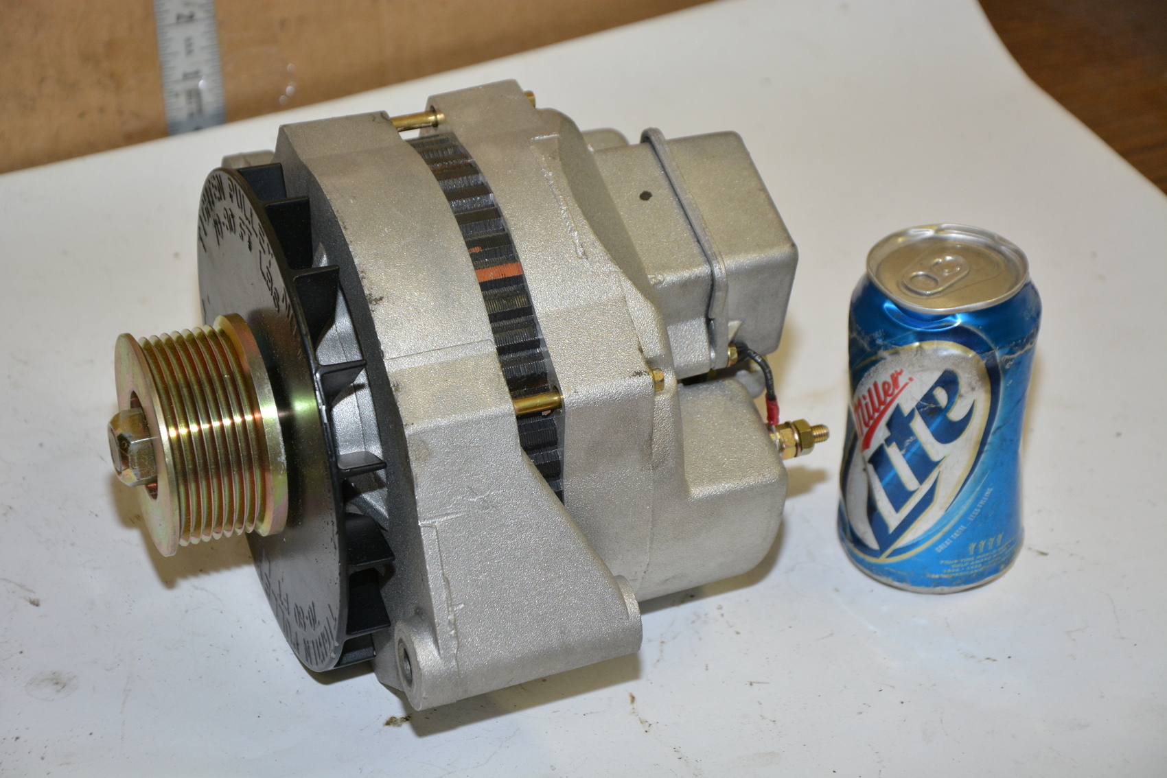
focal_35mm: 105
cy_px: 389
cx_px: 584
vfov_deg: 13.0
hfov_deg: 19.5
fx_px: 3404
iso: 800
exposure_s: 1/60
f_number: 7.1
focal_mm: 70
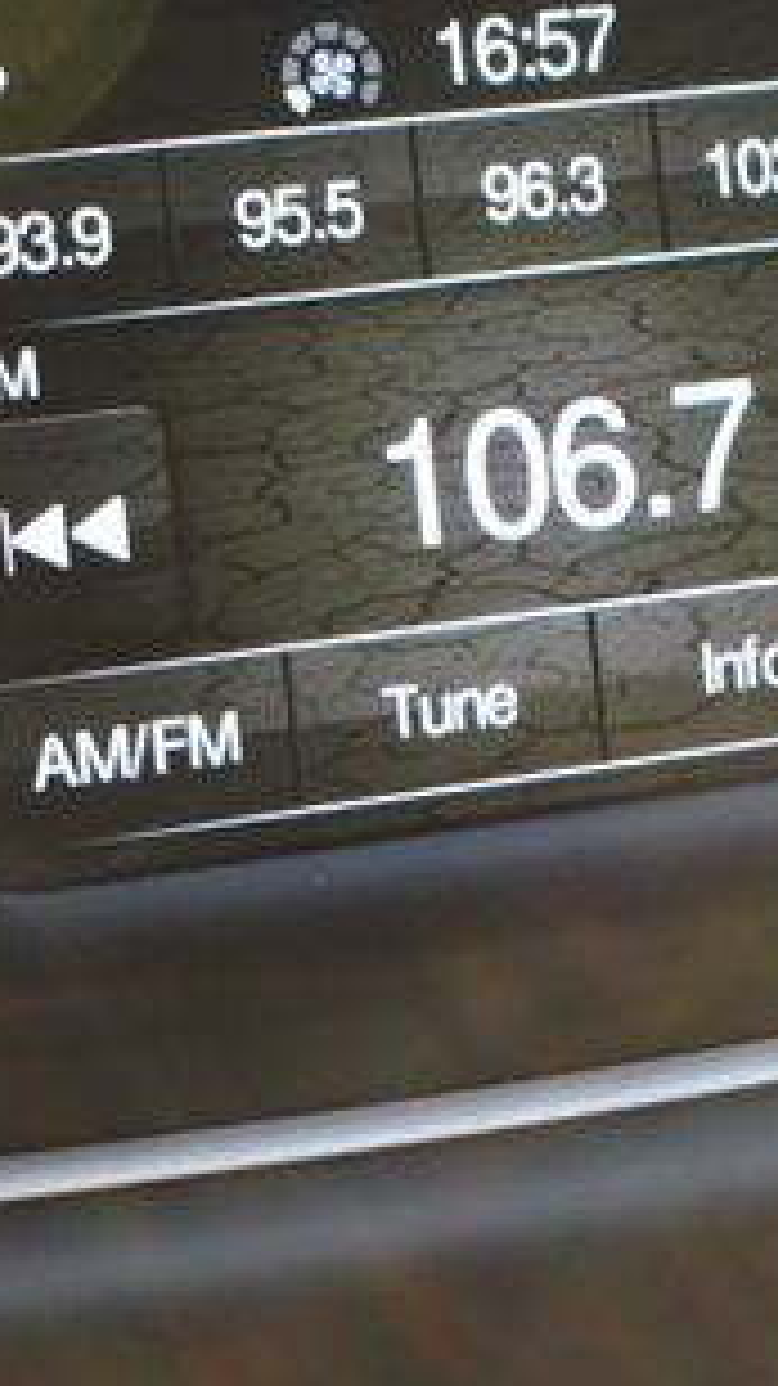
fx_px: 4075
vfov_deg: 19.2
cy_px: 446
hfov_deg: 10.9
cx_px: 405
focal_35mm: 111
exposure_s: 1/160
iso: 800
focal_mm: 34
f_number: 4.5
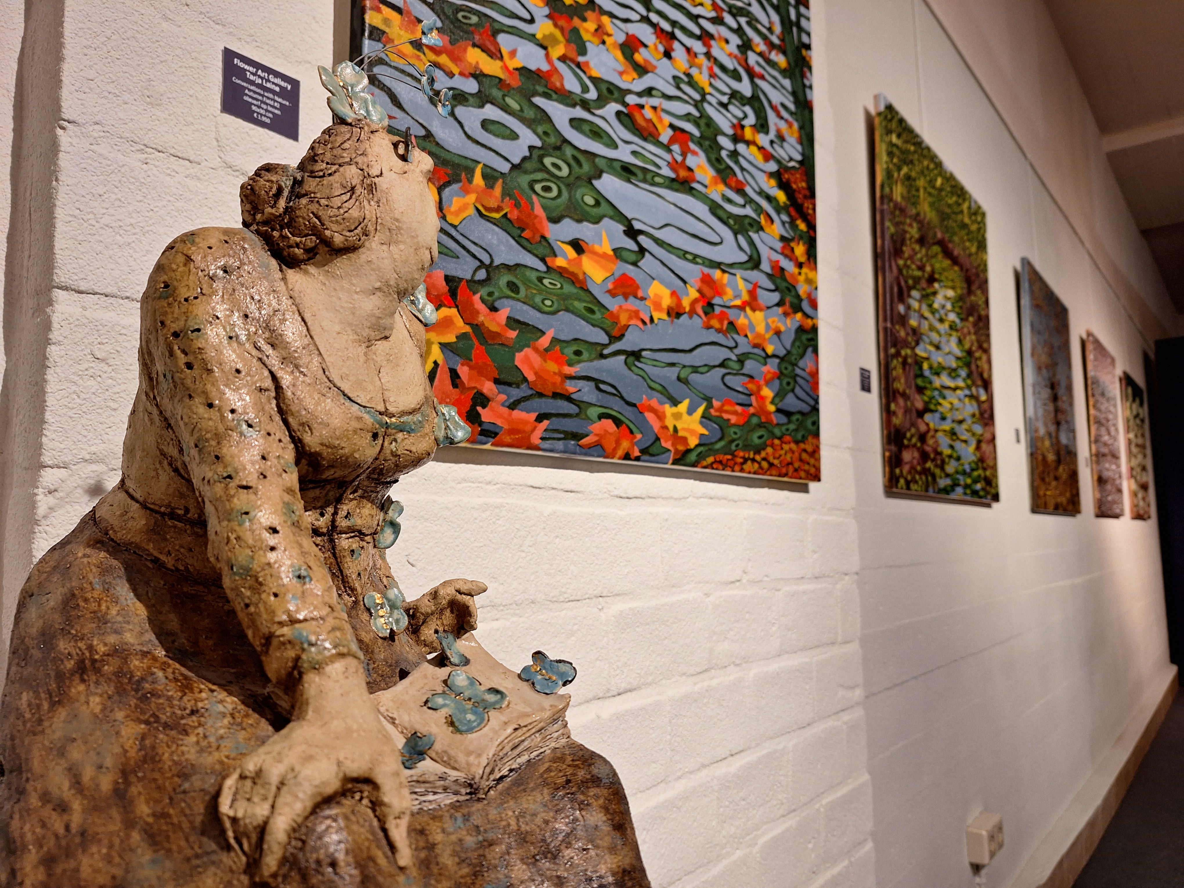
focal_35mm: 23
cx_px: 592
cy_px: 444
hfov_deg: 73.9
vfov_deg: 58.9
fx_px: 787
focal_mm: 5.54
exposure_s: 1/50
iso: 125
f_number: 1.8
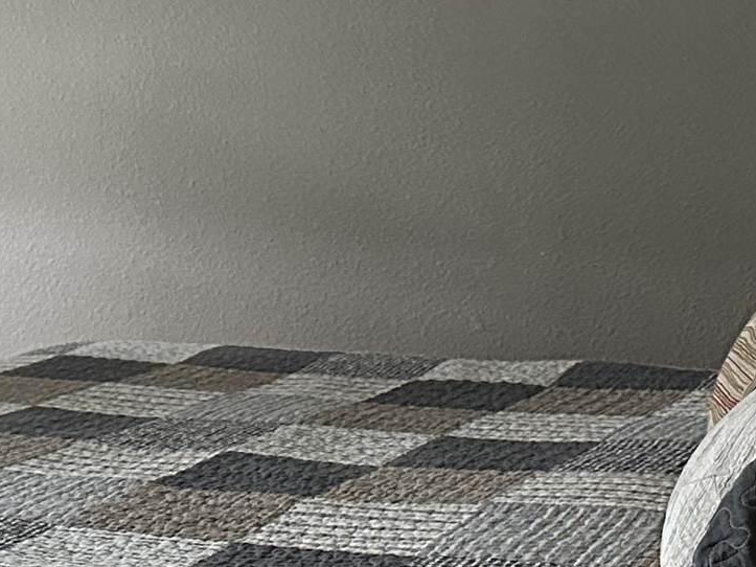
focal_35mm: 102
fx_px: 2227
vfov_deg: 14.5
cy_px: 243
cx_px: 228
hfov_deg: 19.2
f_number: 1.78
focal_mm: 6.86
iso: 800
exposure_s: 1/30
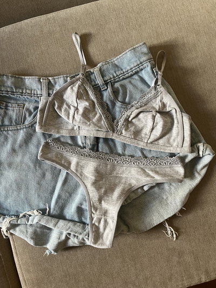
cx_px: 108
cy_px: 144
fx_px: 216
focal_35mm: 26
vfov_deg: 67.3
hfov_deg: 53.1
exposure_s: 1/70
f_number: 1.6
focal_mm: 5.1
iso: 125
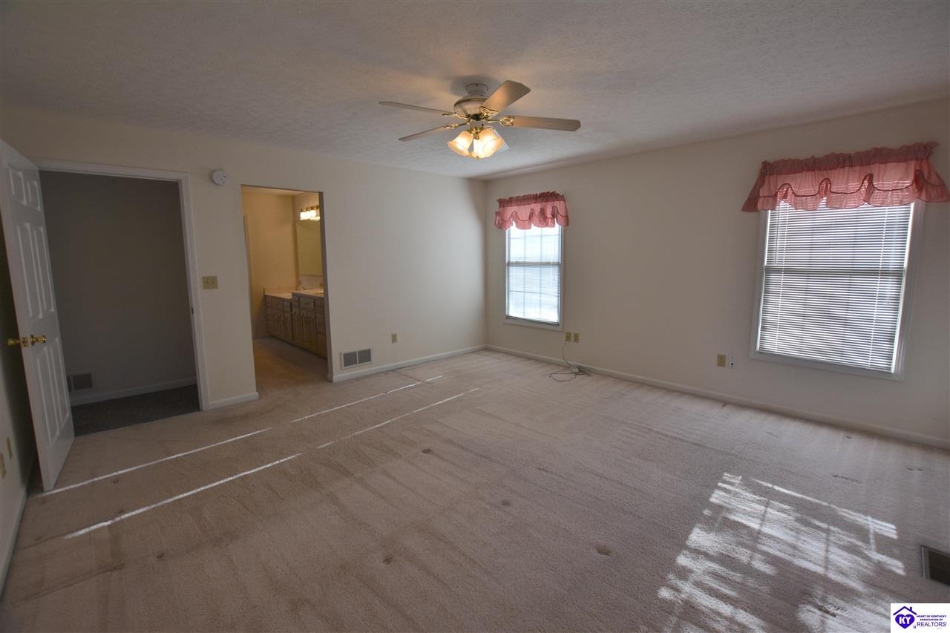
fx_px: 396
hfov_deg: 100.4
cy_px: 316
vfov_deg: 77.3
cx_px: 475
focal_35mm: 15
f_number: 4.5
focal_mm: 10
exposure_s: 1/100
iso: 100
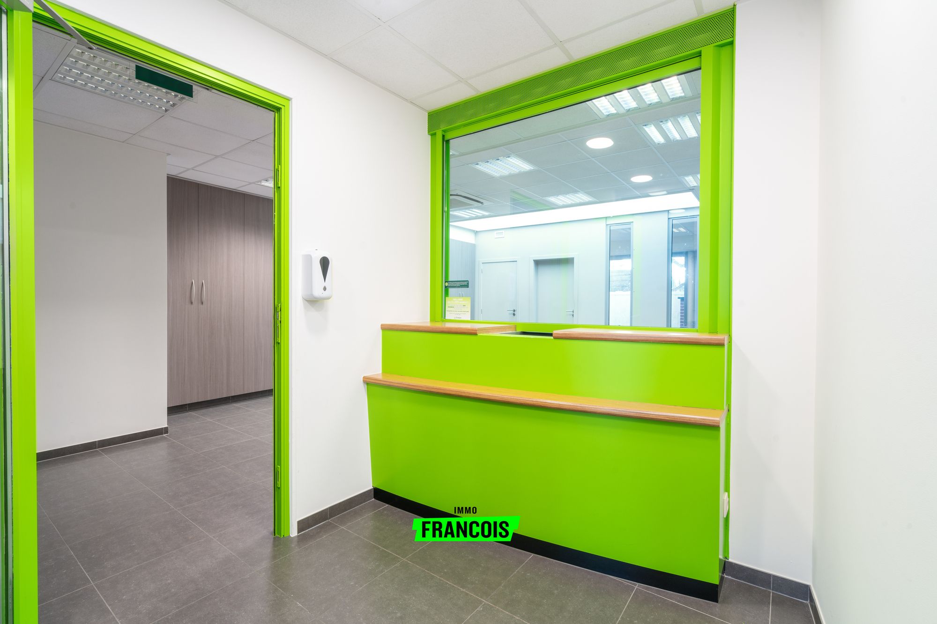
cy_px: 312
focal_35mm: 16
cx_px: 468
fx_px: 416
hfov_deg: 96.7
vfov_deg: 73.7
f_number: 11
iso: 250
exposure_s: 1/125
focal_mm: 16
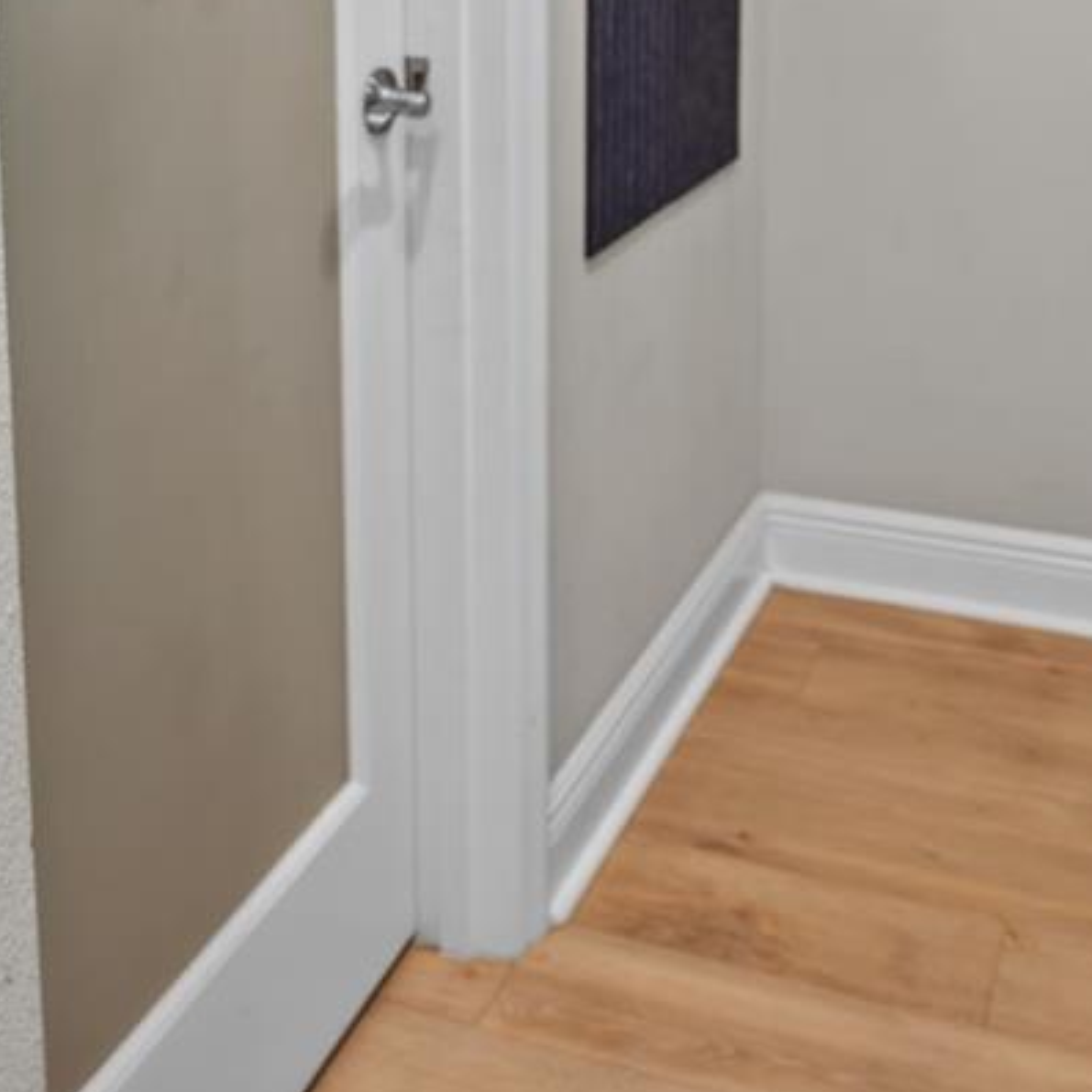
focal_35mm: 48
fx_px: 1713
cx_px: 602
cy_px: 25
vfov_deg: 32.7
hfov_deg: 35.3
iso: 100
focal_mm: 14
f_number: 4
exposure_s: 1/2
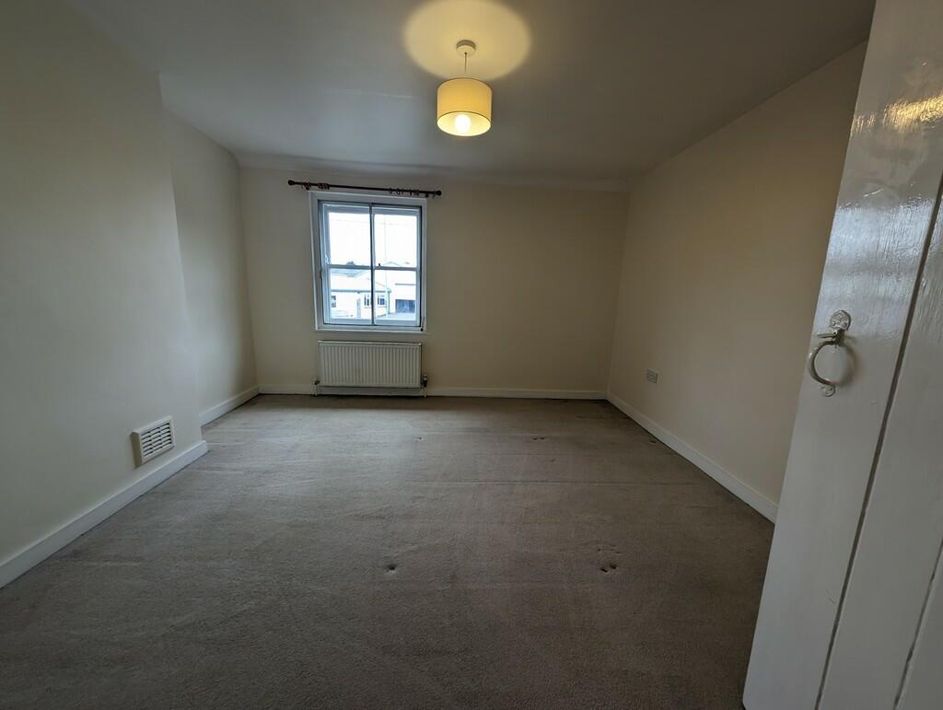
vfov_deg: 94.6
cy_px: 355
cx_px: 472
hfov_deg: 110.5
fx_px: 327
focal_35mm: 12
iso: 48
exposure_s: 1/108
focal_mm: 2.23
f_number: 1.95
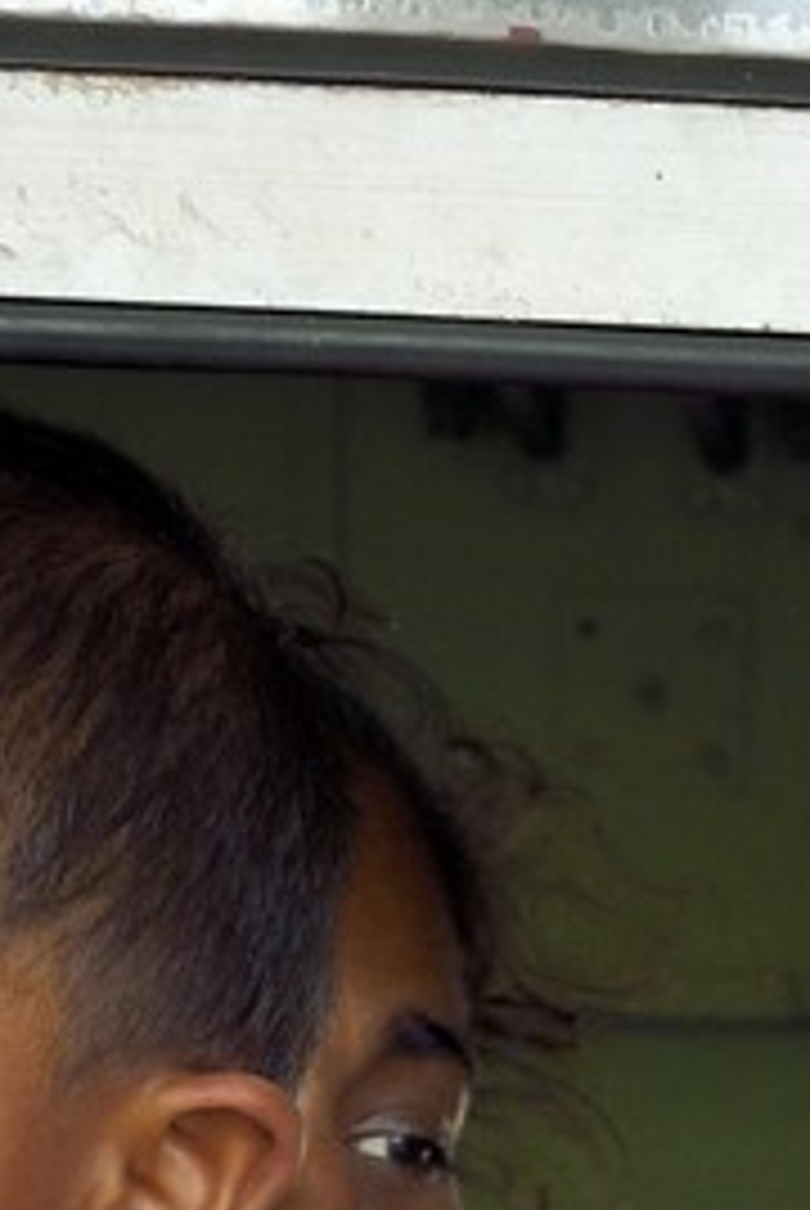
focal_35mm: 190
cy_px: 2285
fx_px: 6396
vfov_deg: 10.1
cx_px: 2624
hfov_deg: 6.5
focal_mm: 32
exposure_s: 1/80
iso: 400
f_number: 8
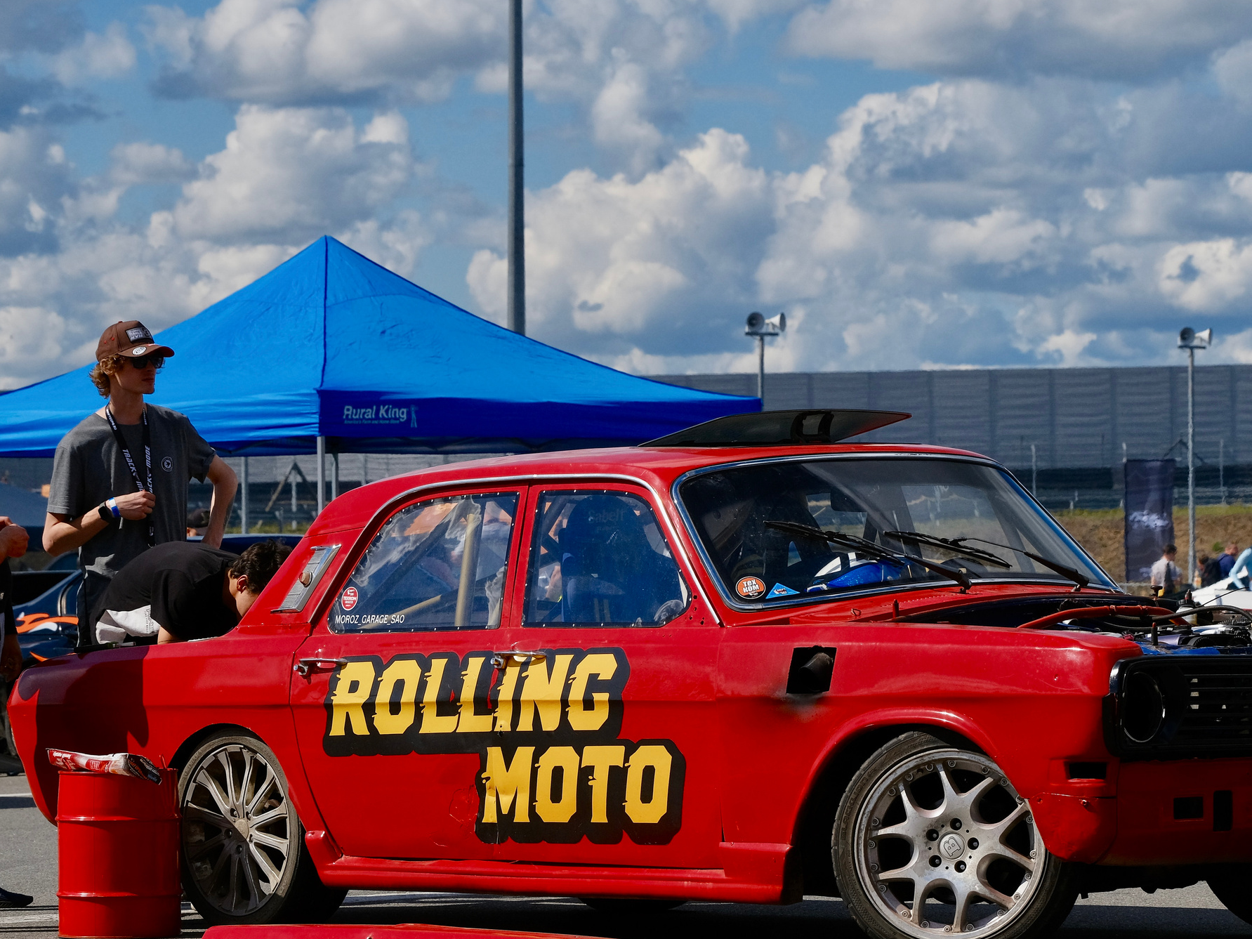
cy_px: 542
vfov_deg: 9.5
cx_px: 701
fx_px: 5642
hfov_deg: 12.7
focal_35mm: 156
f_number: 7.1
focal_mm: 75.4
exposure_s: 1/2200
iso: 320
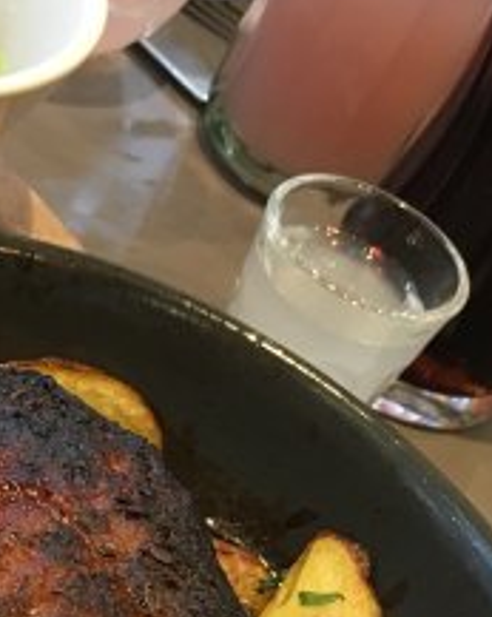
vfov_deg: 23.3
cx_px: -13
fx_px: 1459
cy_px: 546
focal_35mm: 80
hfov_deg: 18.6
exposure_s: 1/17
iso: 200
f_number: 2.2
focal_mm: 4.15
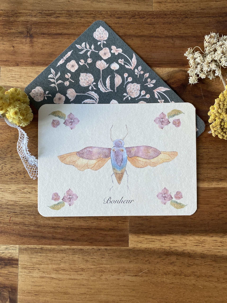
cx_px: 114
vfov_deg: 67.3
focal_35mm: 26
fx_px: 227
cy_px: 152
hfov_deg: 53.1
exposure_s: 1/116
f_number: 1.8
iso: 125
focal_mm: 4.25
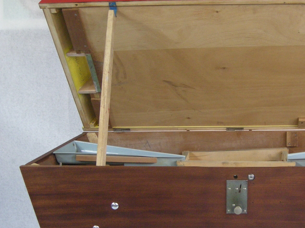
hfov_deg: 33.5
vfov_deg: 26.1
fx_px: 493
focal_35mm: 56
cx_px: 236
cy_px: 128
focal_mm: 7.5
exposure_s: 1/15
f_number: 2.7
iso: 400
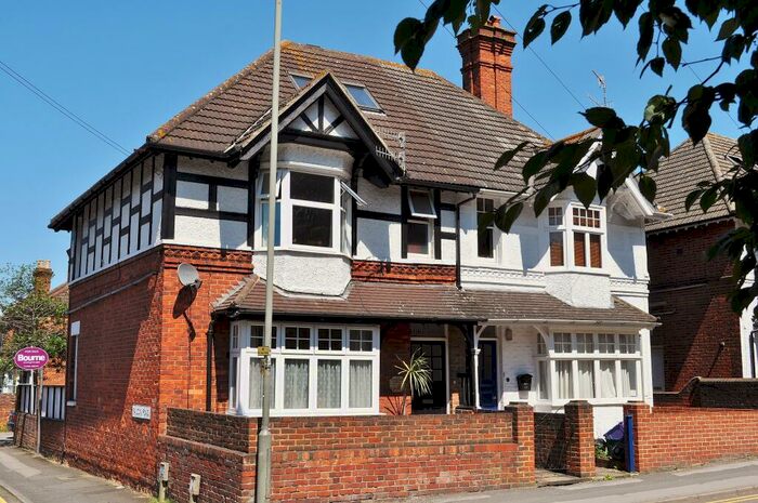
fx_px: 820
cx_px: 379
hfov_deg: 49.6
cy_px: 252
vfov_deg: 34.1
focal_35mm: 39
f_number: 10
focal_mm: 26
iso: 200
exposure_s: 1/400
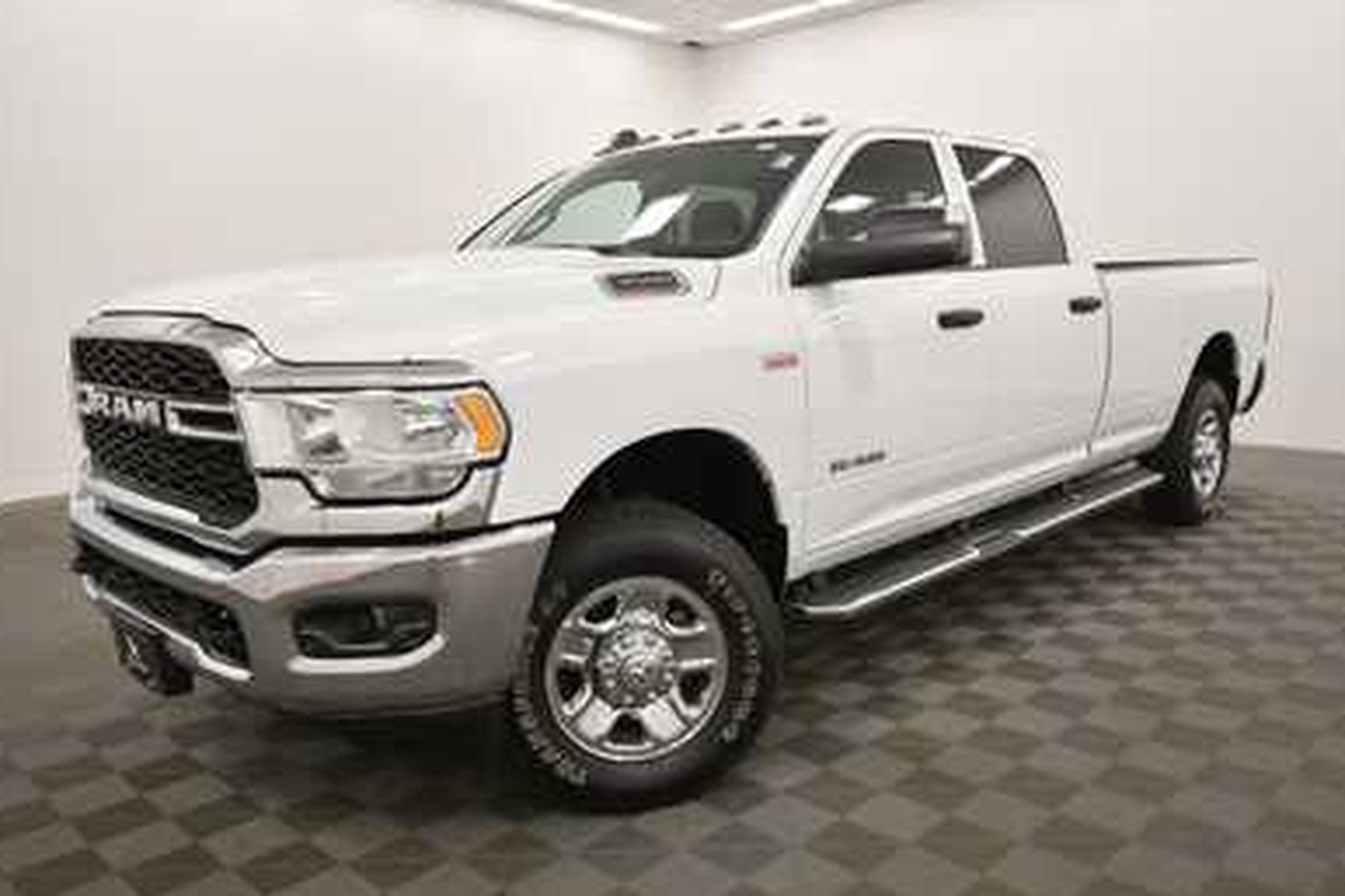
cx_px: 672
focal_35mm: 28
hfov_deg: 65.5
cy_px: 455
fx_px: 1046
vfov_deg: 46.4
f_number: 5.6
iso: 800
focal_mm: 18
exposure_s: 1/200
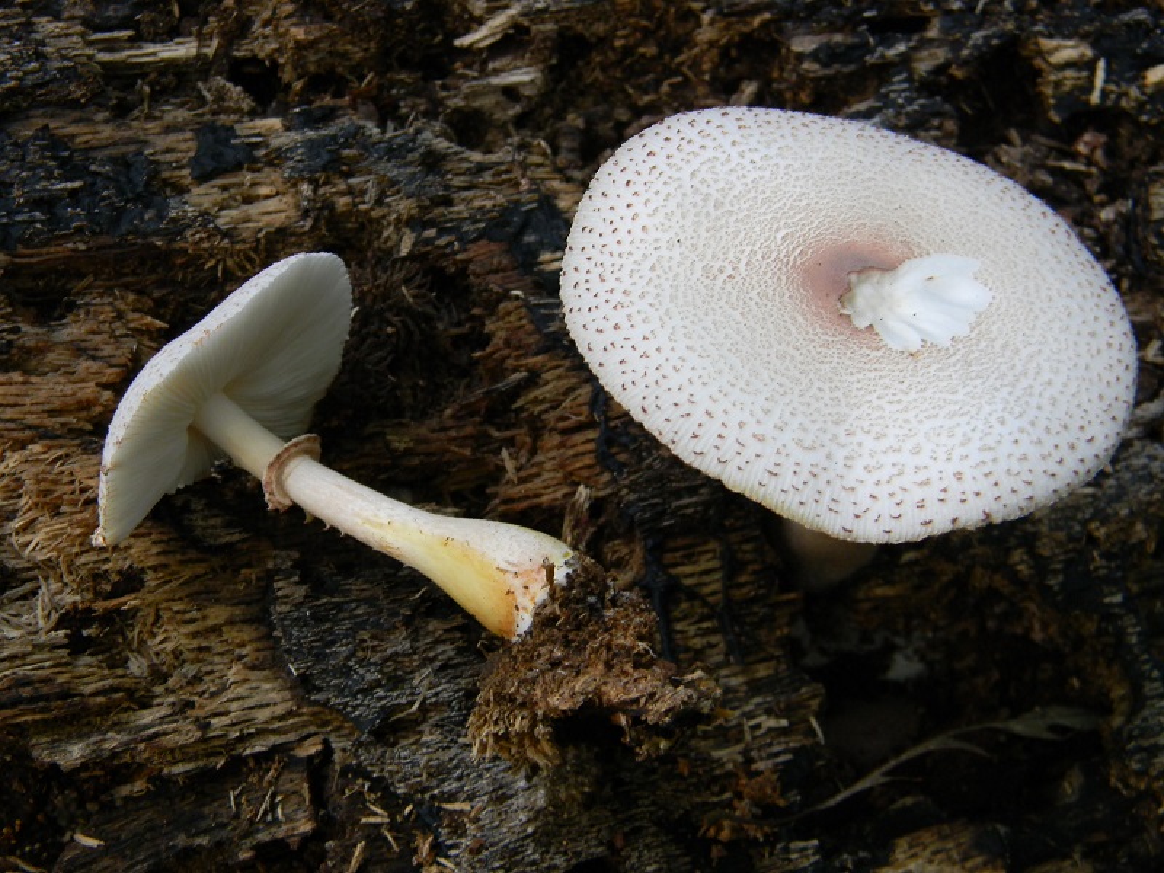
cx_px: 582
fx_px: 1883
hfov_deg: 34.3
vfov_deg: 26.1
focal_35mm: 56
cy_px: 436
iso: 166
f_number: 4.1
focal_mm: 10.1
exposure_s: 1/30
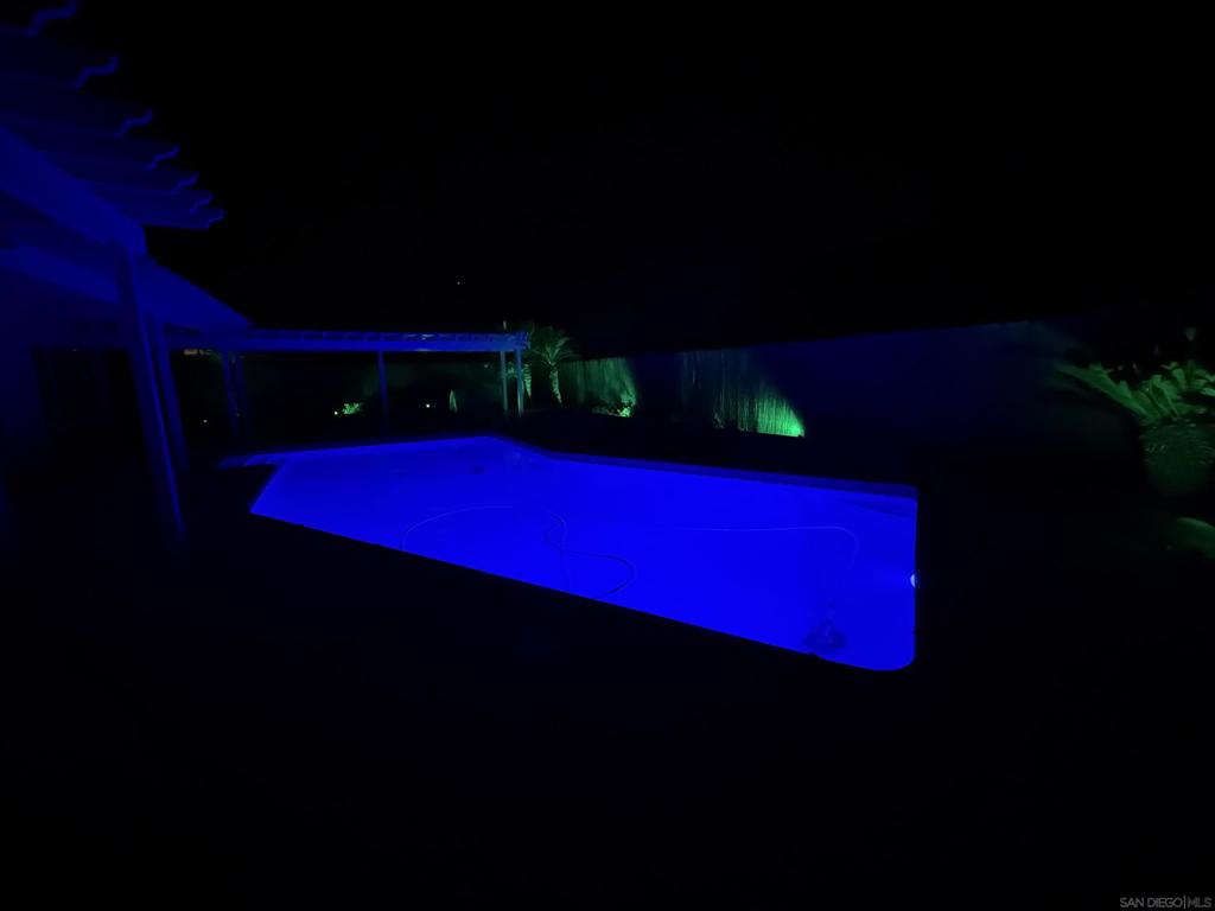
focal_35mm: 14
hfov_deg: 102.1
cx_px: 608
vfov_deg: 85.7
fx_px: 491
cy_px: 456
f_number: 2.2
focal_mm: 2.22
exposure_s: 1/31
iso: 1600
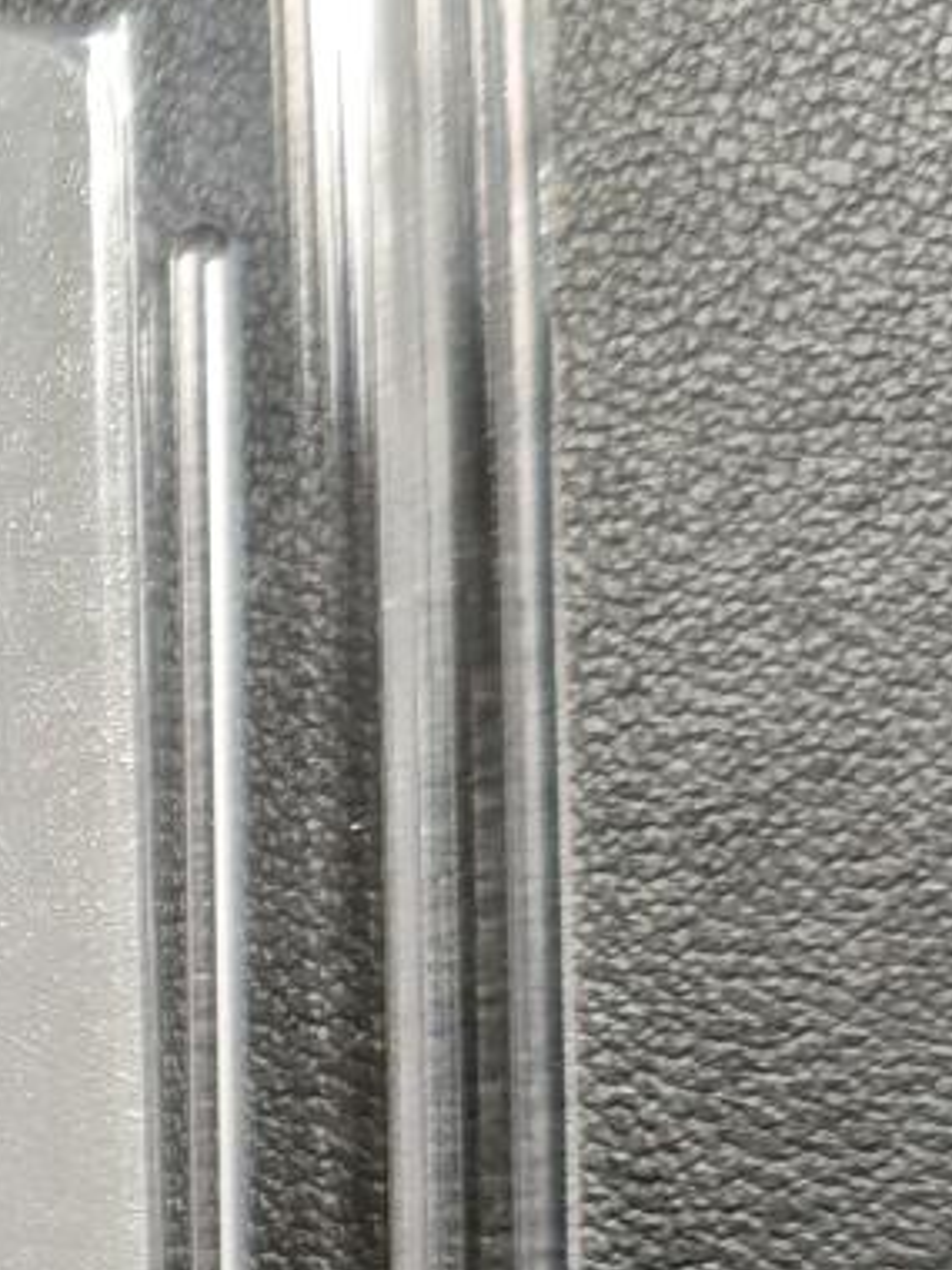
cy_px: 1481
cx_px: -1219
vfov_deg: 15.5
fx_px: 4510
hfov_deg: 10.6
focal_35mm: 123
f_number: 1.5
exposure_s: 1/100
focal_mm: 4.94
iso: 400
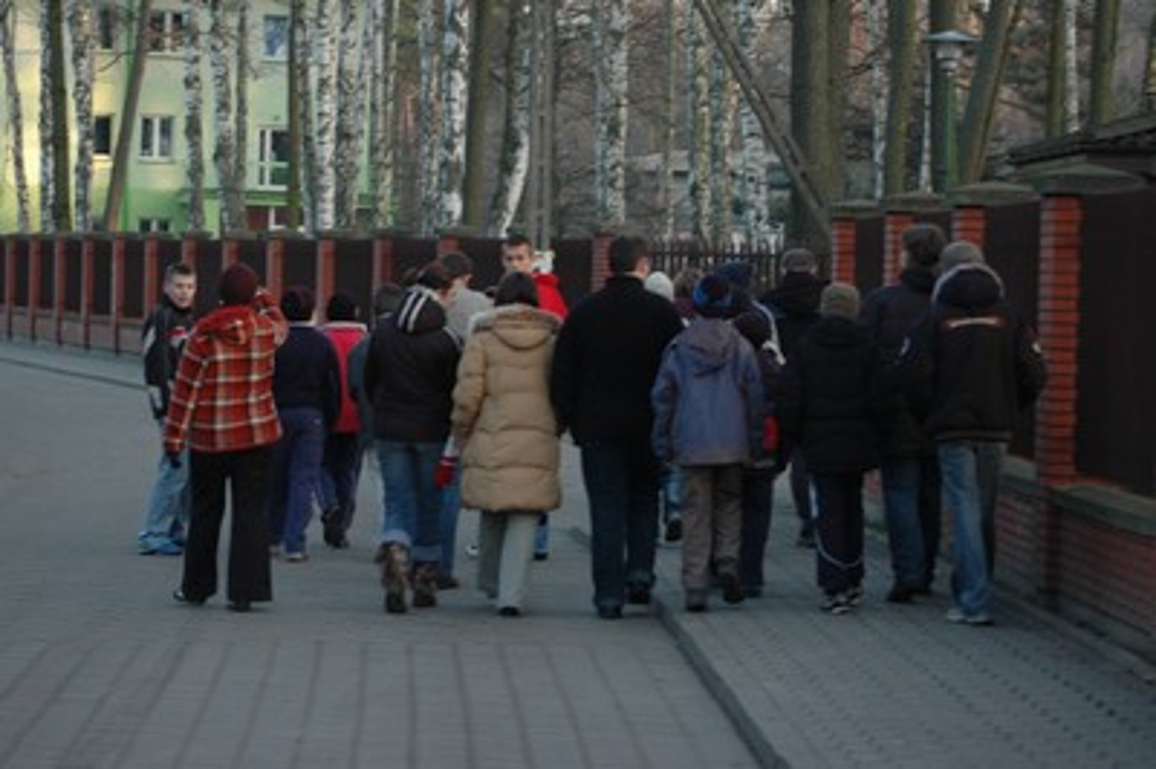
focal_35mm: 120
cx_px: 578
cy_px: 384
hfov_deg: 17.1
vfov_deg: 11.4
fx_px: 3850
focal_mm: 80
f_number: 5.6
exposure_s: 1/60
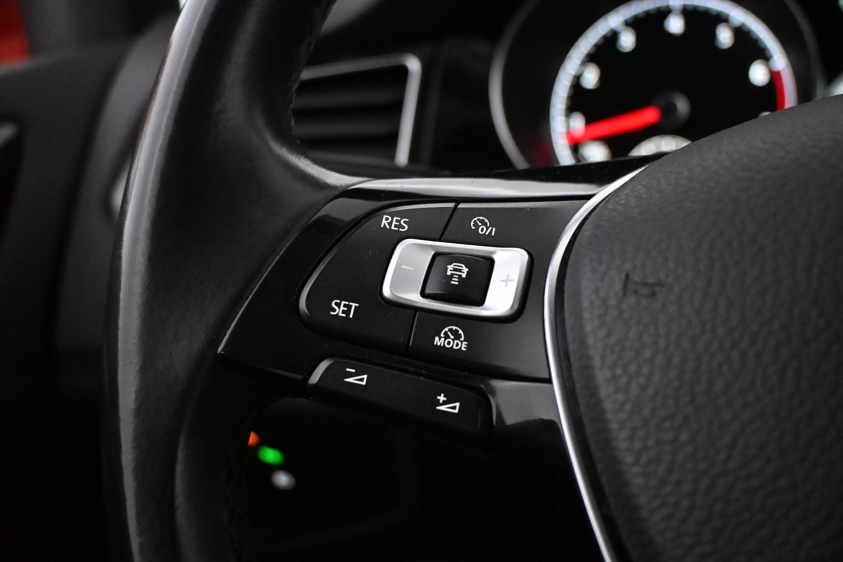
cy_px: 281
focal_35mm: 37
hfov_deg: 52.2
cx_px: 422
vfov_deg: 36.2
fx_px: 860
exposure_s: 1/125
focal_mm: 24.5
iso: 10000
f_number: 4.2
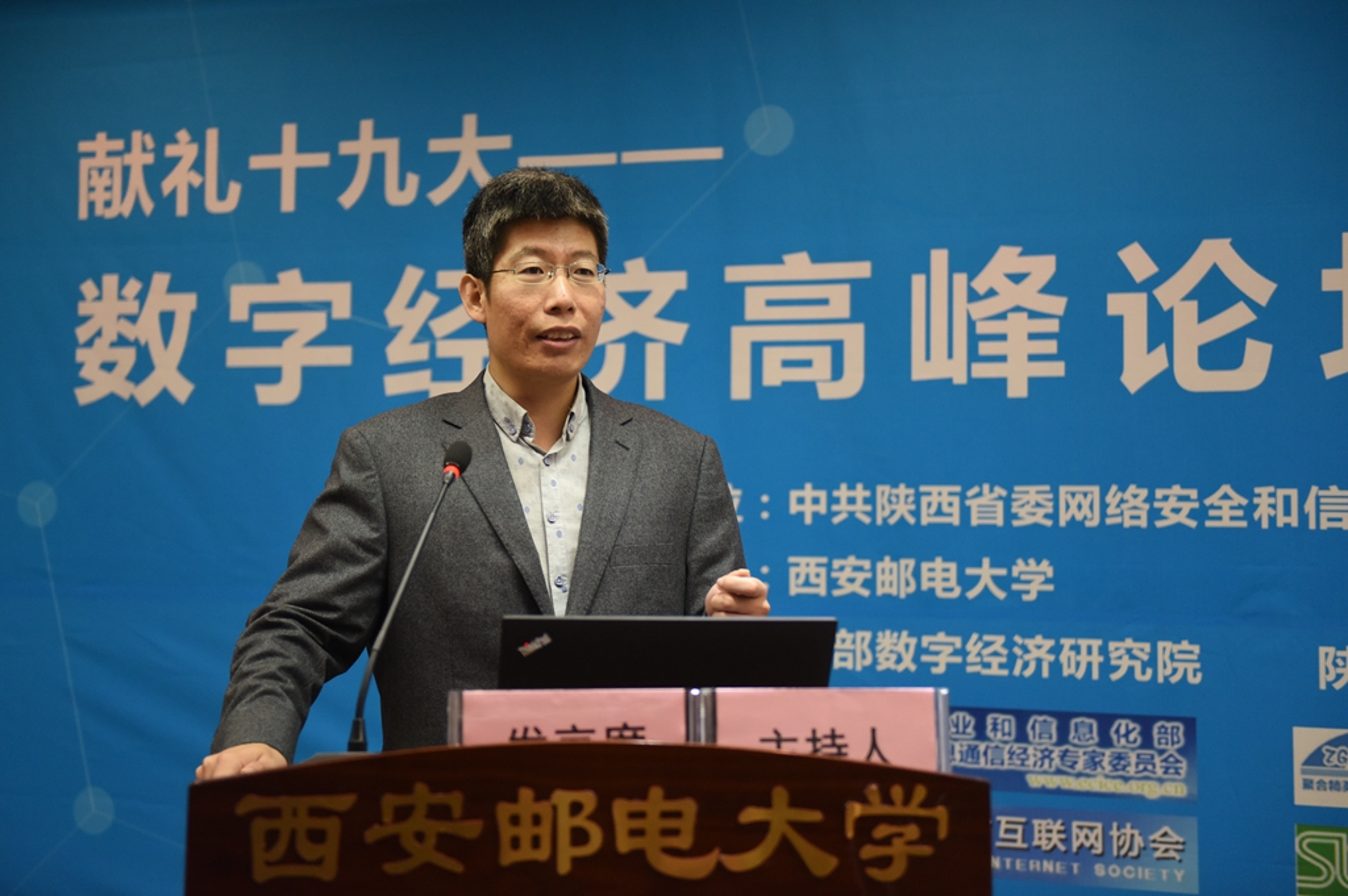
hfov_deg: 38.2
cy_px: 448
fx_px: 1945
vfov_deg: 25.9
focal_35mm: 52
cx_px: 674
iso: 2000
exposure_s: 1/640
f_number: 2.8
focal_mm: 52
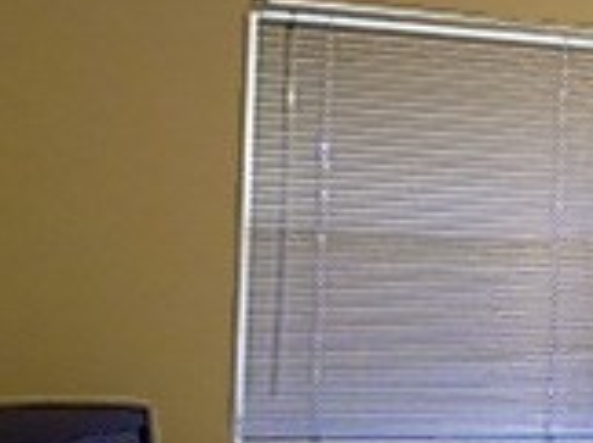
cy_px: 333
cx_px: 926
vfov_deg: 16.1
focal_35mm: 91
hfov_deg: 18.7
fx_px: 1557
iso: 400
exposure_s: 1/15
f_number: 3.1
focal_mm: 4
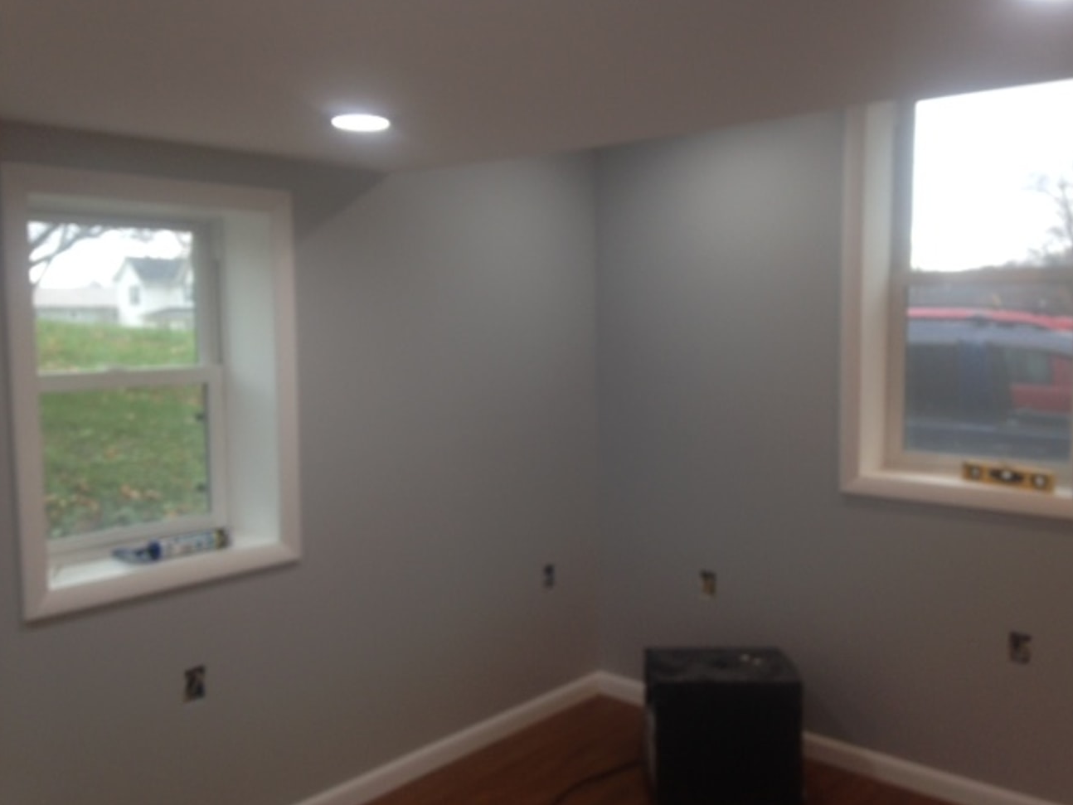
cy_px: 399
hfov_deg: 53.9
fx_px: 1054
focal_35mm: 34
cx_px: 550
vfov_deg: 41.8
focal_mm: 4.12
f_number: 2.4
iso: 50
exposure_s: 1/30
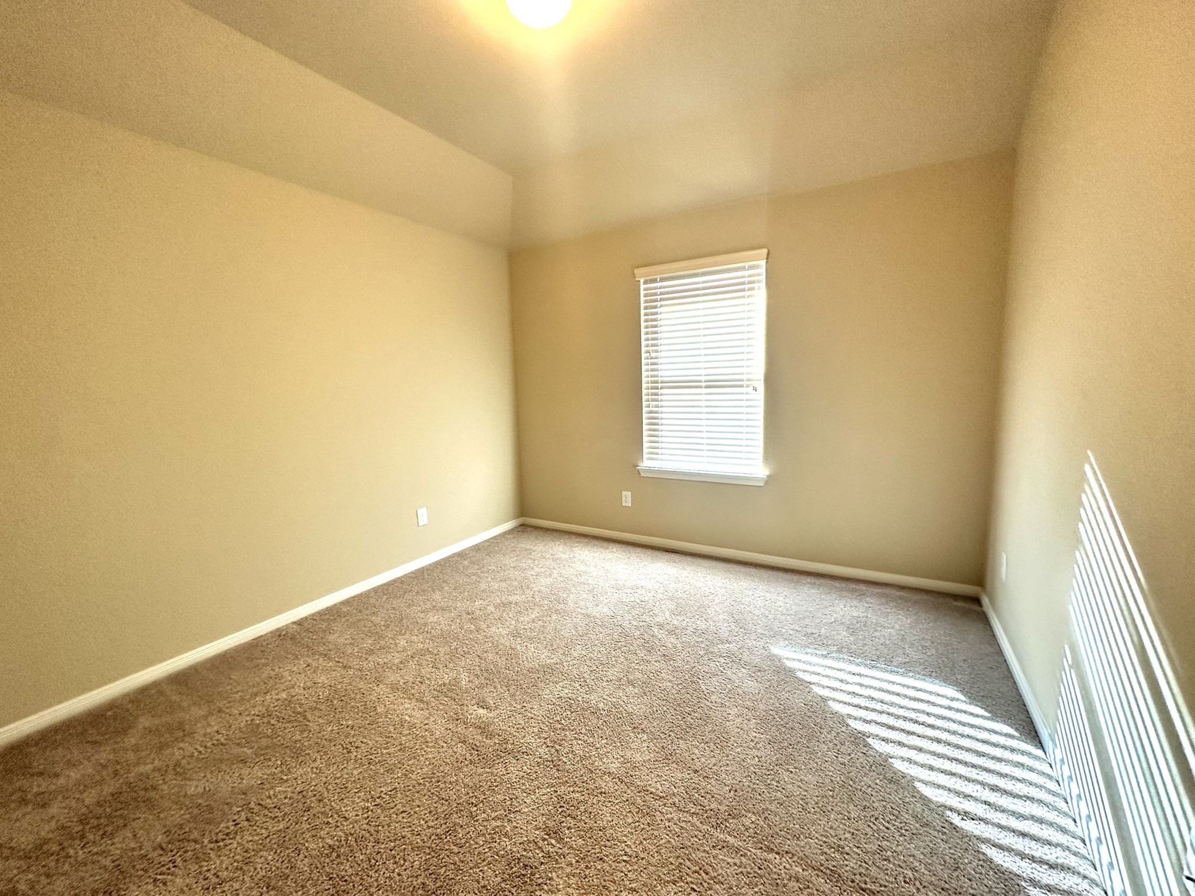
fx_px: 483
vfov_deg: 85.7
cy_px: 448
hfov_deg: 102.1
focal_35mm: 14
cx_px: 598
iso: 160
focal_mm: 2.22
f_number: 2.2
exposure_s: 1/60
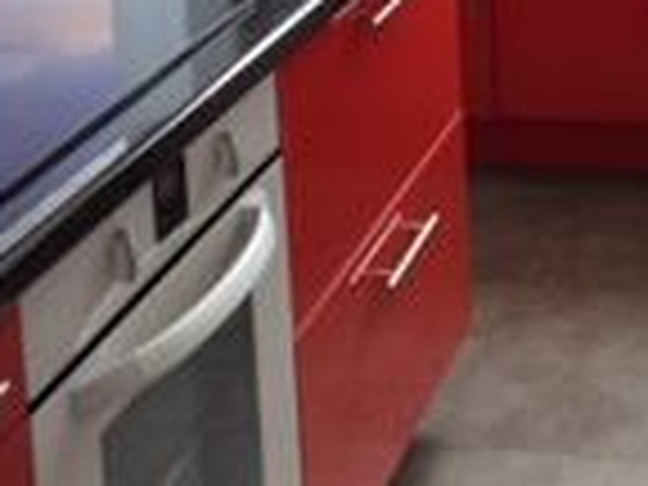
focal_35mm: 97
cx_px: 526
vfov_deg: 14.5
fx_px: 1816
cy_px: -180
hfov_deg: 20.0
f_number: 2.2
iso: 40
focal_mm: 4.15
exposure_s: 1/33
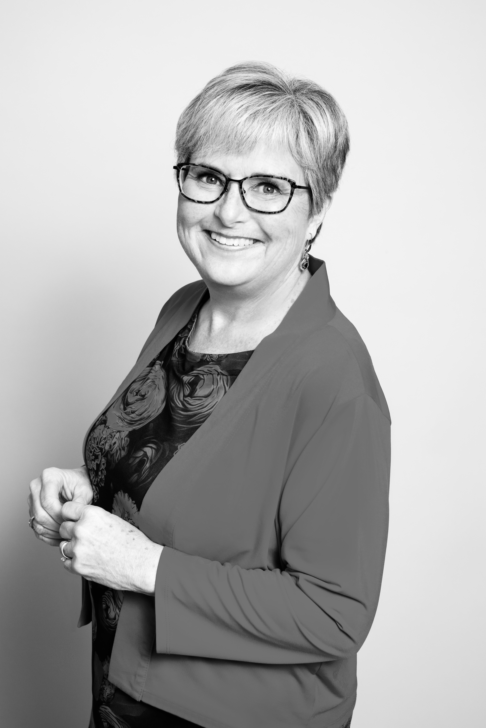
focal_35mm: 53
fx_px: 1073
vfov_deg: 37.5
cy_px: 364
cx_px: 243
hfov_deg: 25.5
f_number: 4
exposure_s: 1/160
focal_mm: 35
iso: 250
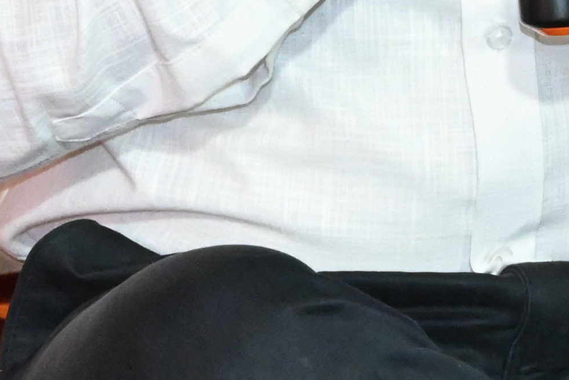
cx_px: 536
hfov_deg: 8.4
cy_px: -248
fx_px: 3870
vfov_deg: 5.5
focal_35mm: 245
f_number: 6.3
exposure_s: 1/200
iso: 4000
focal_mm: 29
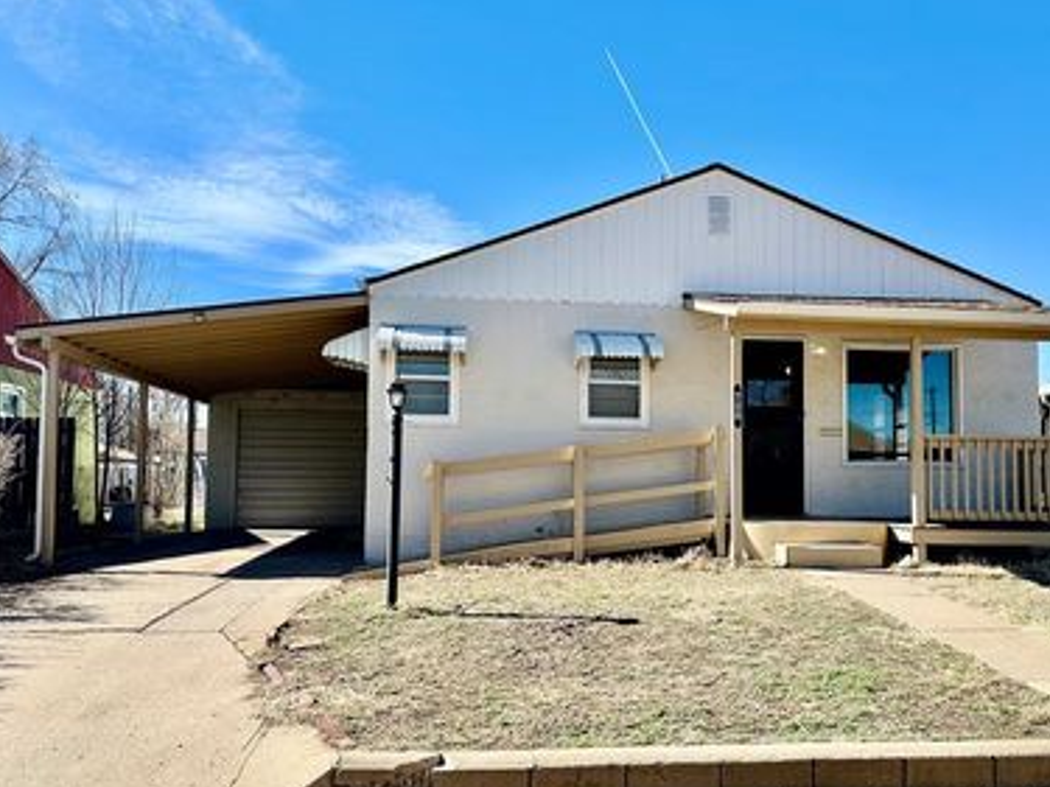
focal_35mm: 32
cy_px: 433
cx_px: 602
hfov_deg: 56.6
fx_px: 970
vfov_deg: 44.1
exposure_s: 1/4184
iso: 80
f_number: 1.78
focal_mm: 6.86
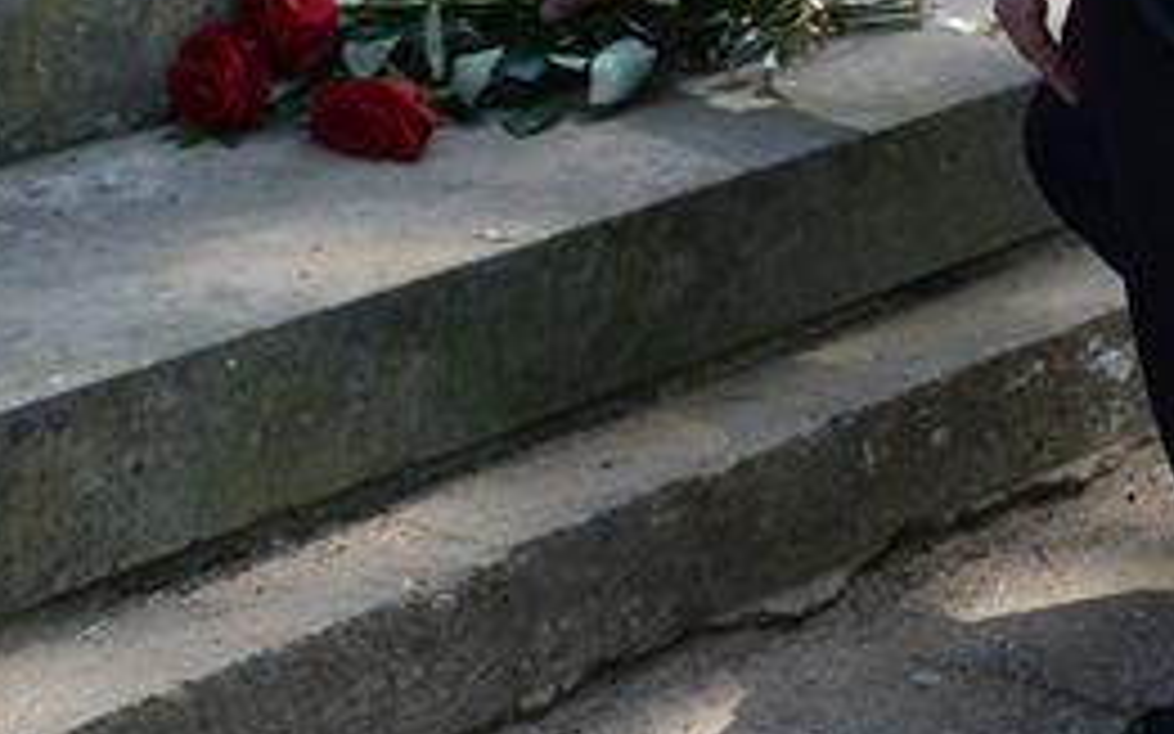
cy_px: -155
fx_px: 4222
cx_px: 1264
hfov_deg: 15.4
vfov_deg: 9.8
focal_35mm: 132
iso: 100
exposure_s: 1/100
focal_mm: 22
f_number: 5
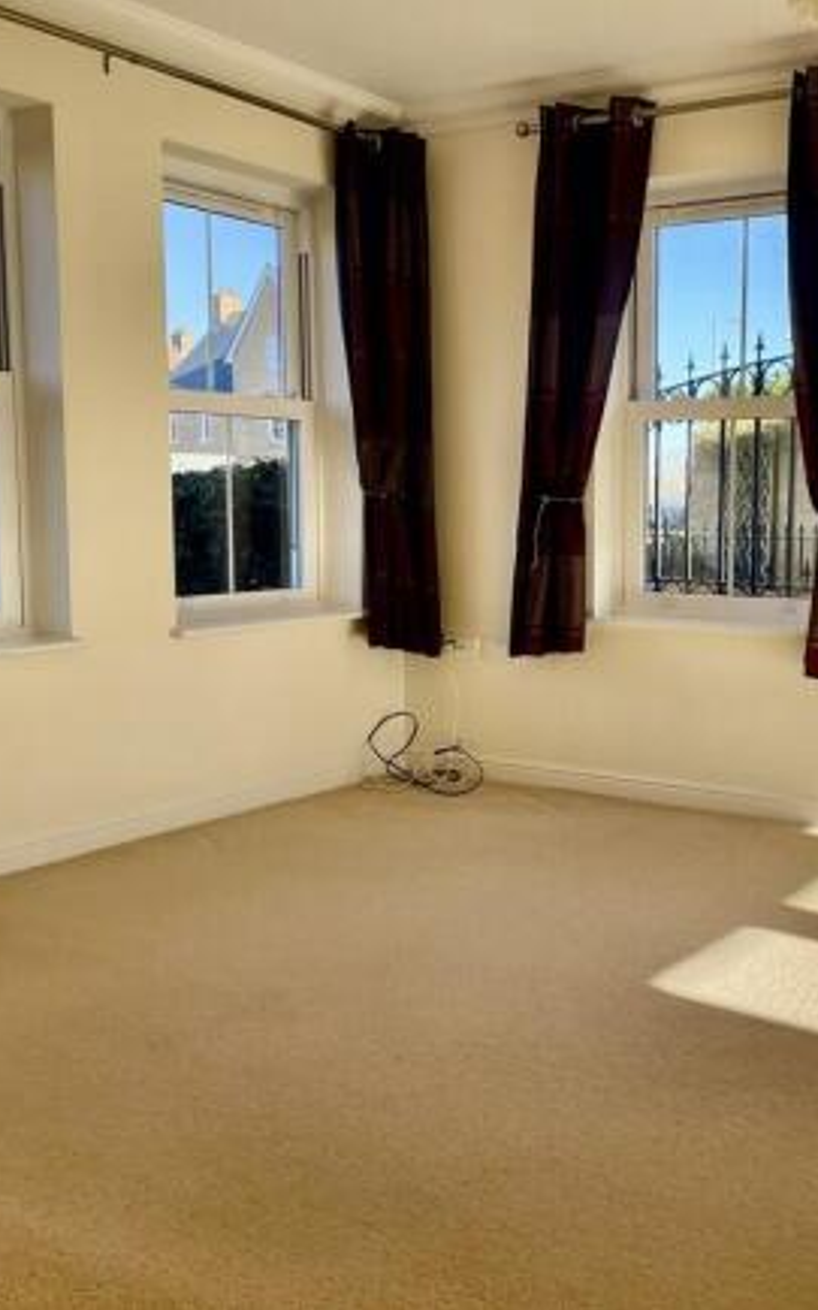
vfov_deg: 52.8
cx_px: 590
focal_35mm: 37
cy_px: 657
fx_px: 1321
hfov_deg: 33.9
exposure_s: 1/513
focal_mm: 4.2
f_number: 1.6
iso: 32
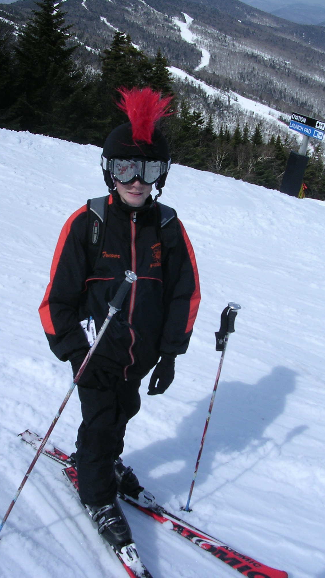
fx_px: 643
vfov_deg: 48.4
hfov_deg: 28.3
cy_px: 291
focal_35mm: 42
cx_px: 138
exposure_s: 1/525
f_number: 5.6
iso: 100
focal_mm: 5.8
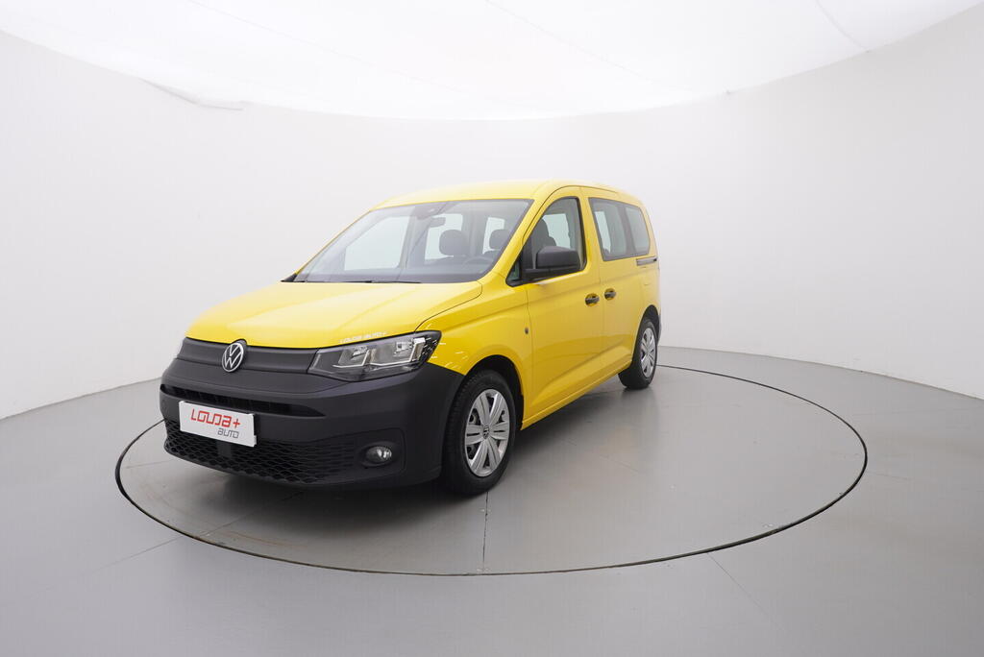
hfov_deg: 77.3
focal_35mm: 22
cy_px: 328
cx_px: 492
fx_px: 615
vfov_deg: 56.2
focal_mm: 15
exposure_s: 1/80
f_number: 5
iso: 200
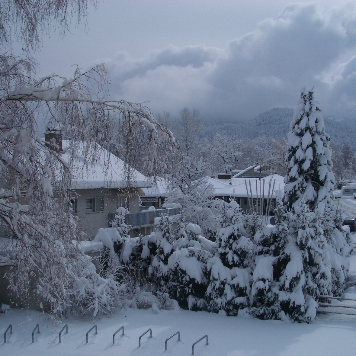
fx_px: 489
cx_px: 215
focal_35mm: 42
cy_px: 179
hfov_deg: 39.8
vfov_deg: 40.0
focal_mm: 5.8
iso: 50
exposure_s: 1/2000
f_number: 4.3
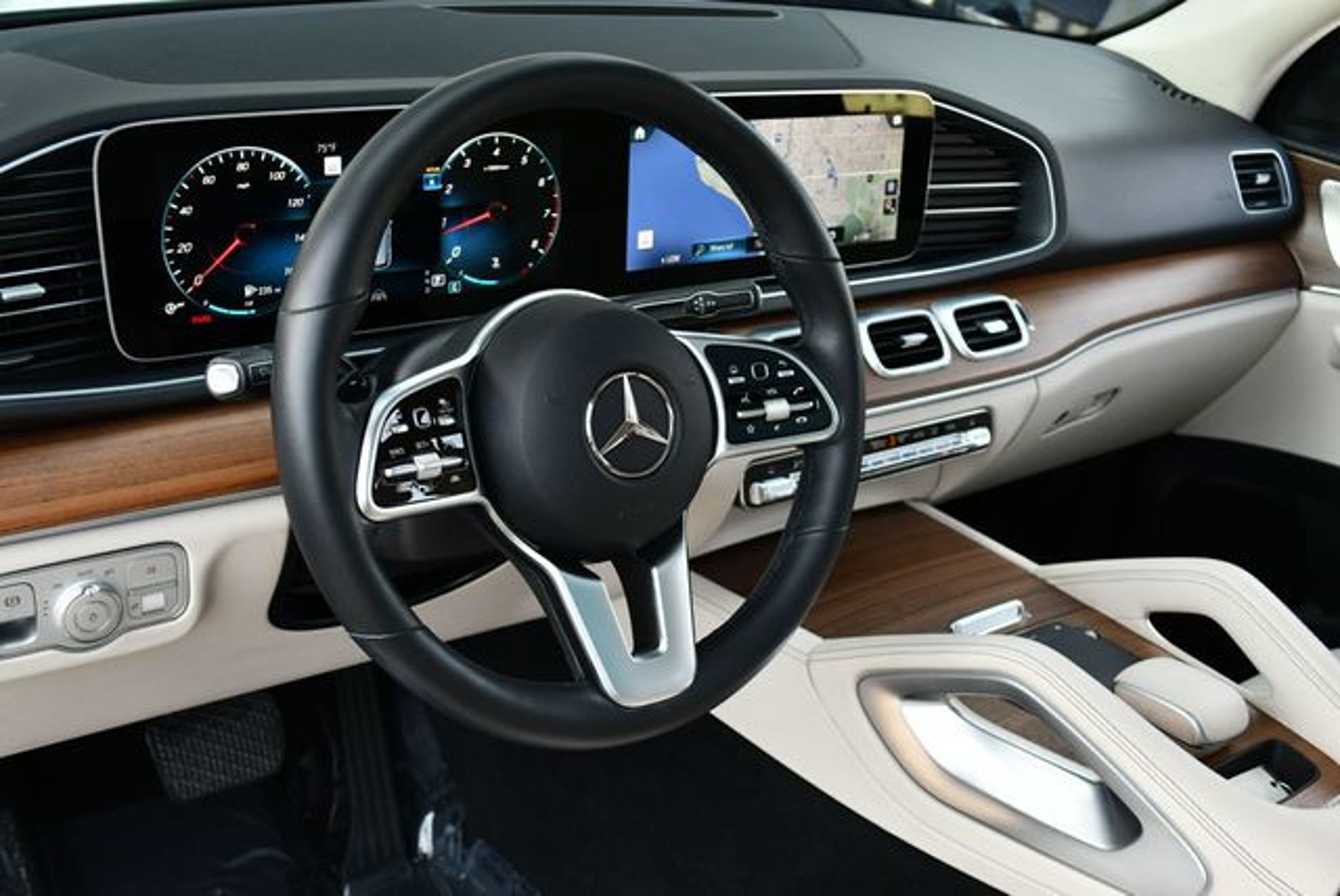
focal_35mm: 40
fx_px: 1490
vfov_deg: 33.5
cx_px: 670
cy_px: 448
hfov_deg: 48.4
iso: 400
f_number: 4.5
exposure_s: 1/250
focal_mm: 20
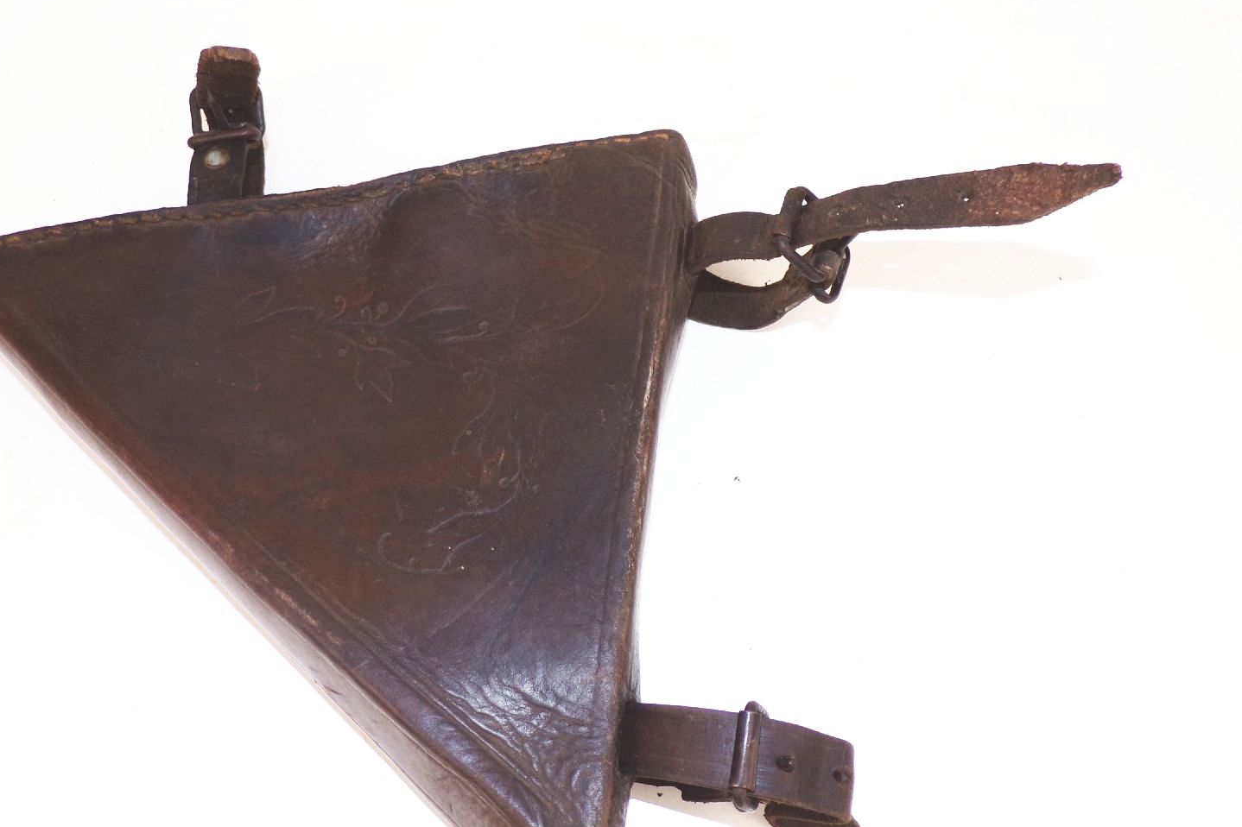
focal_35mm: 32
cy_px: 439
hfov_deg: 58.6
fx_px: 1104
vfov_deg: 41.1
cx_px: 561
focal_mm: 4.3
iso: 80
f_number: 3
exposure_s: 1/45
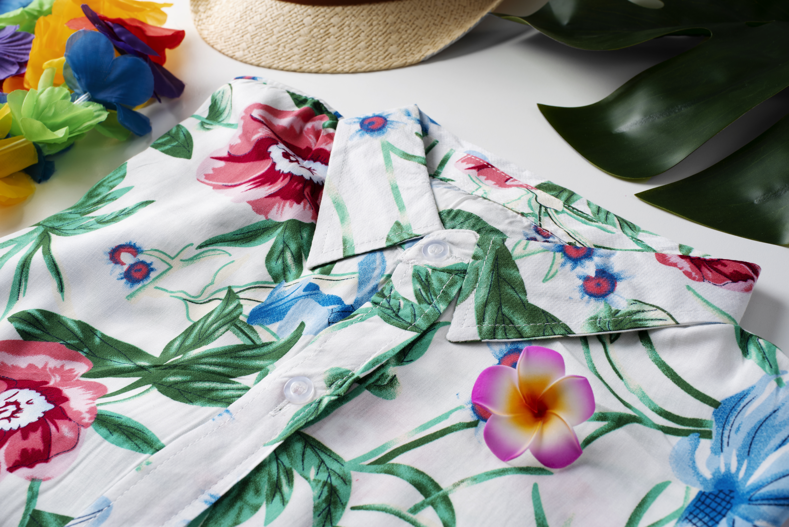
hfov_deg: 39.6
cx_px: 394
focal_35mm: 50
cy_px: 264
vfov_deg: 27.0
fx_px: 1096
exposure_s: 1/100
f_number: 7.1
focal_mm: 50
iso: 100
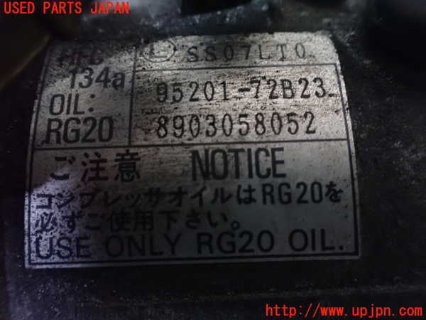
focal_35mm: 30
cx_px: 213
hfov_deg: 60.0
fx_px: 369
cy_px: 160
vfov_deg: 46.8
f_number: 2.3
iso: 1600
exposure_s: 1/20
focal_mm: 5.4
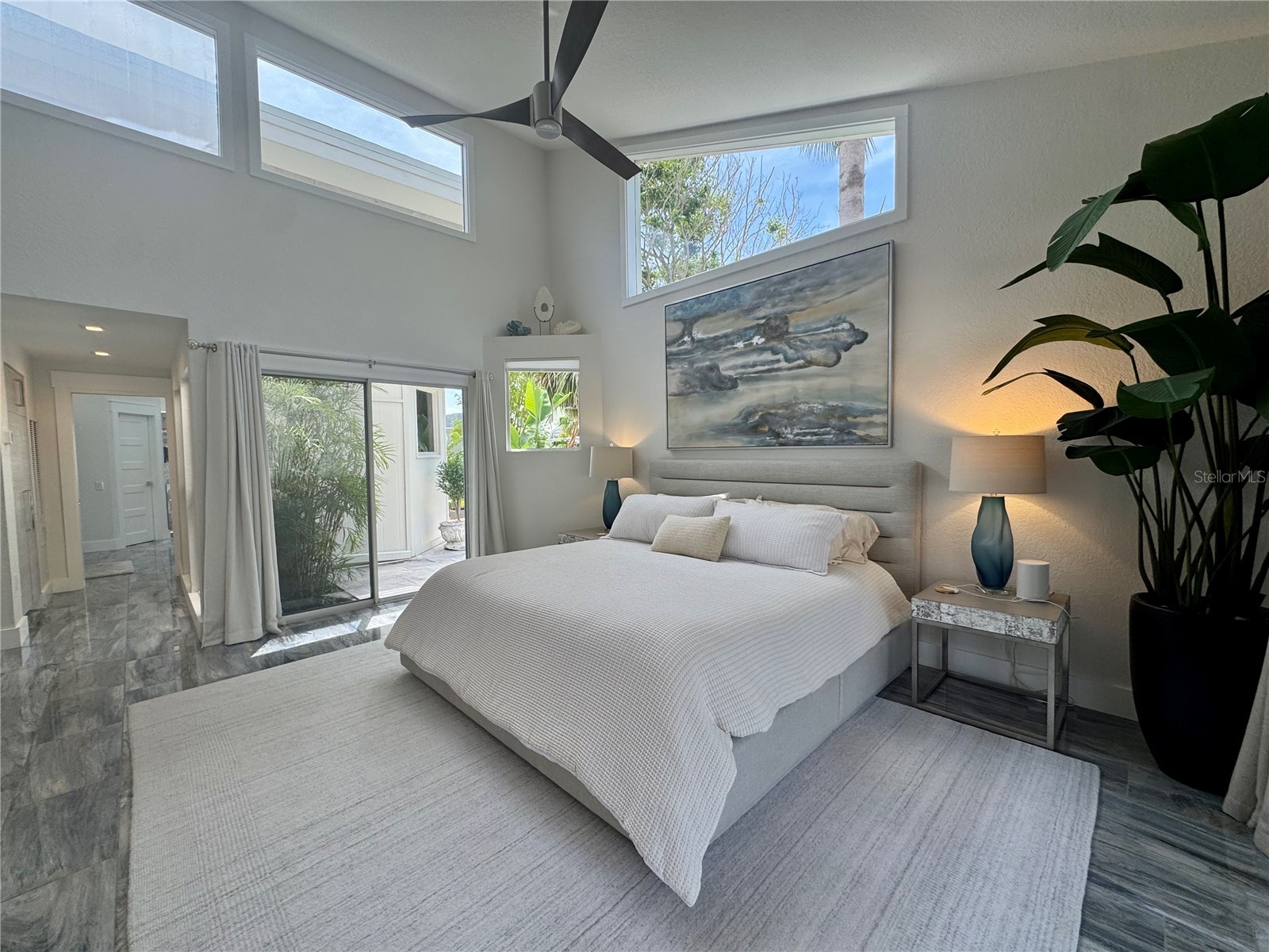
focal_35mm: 14
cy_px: 476
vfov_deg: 85.7
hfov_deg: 102.1
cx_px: 634
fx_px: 513
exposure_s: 1/168
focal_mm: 2.22
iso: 40
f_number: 2.2
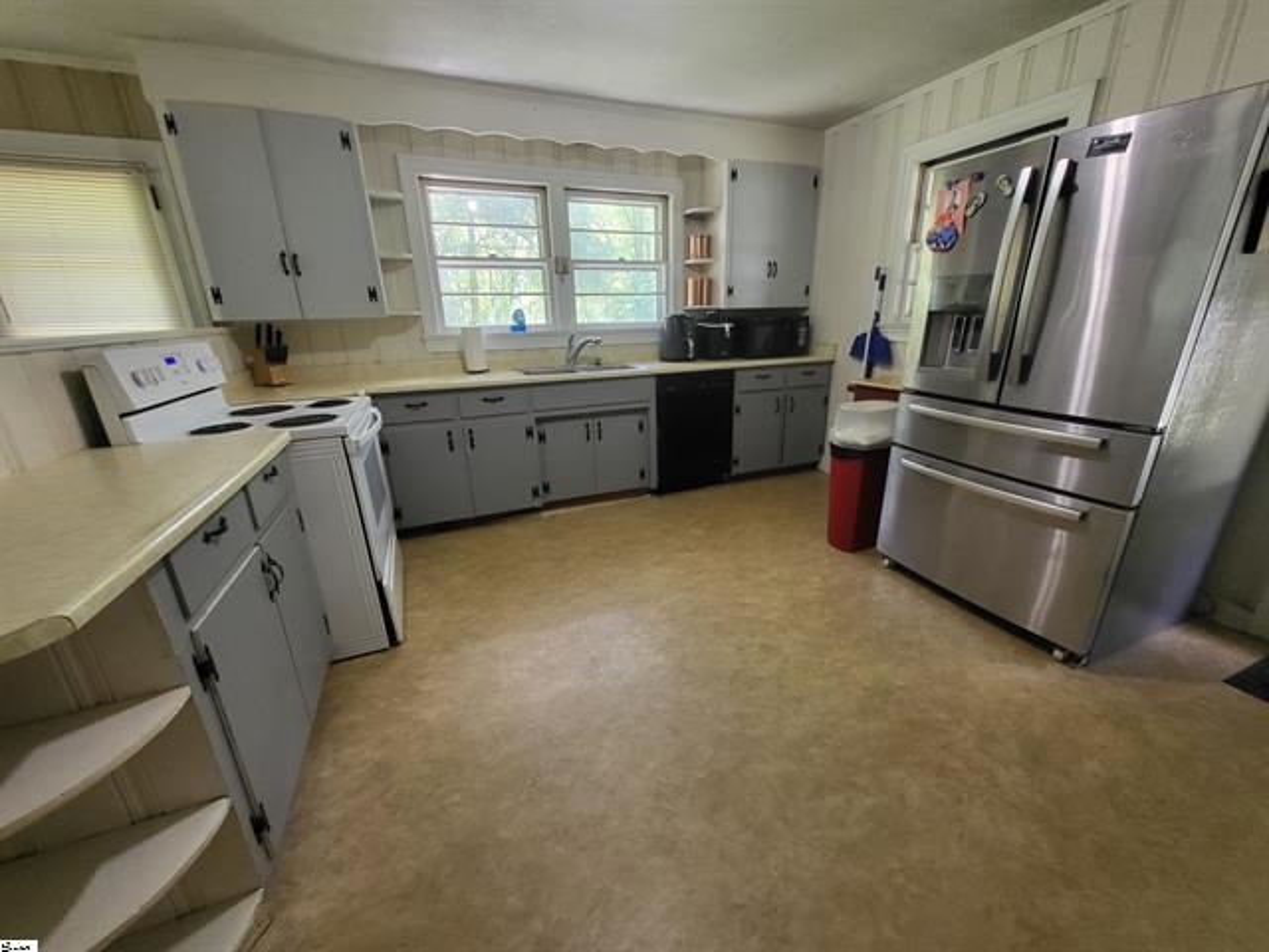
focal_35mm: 13
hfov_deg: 106.2
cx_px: 634
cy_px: 476
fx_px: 477
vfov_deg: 89.9
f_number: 2.2
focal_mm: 1.74
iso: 400
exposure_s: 1/60
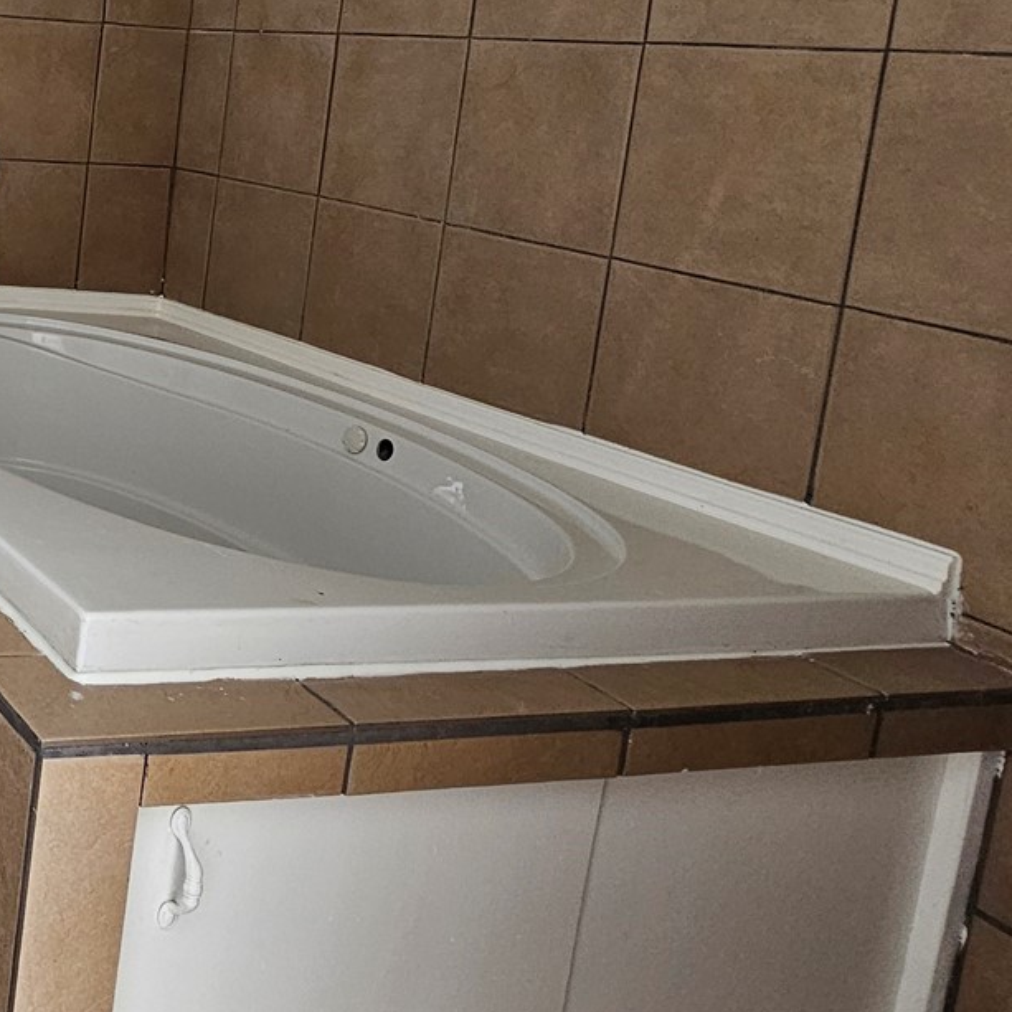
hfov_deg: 33.4
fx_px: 1191
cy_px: 175
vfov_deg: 43.5
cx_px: -309
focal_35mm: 36
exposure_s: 1/207
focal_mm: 2.2
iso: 125
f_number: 2.2
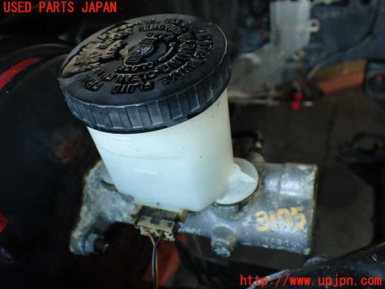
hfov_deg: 56.8
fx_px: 356
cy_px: 144
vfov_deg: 44.2
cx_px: 192
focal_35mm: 32
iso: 200
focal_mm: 5.79
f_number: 2.4
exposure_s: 1/60
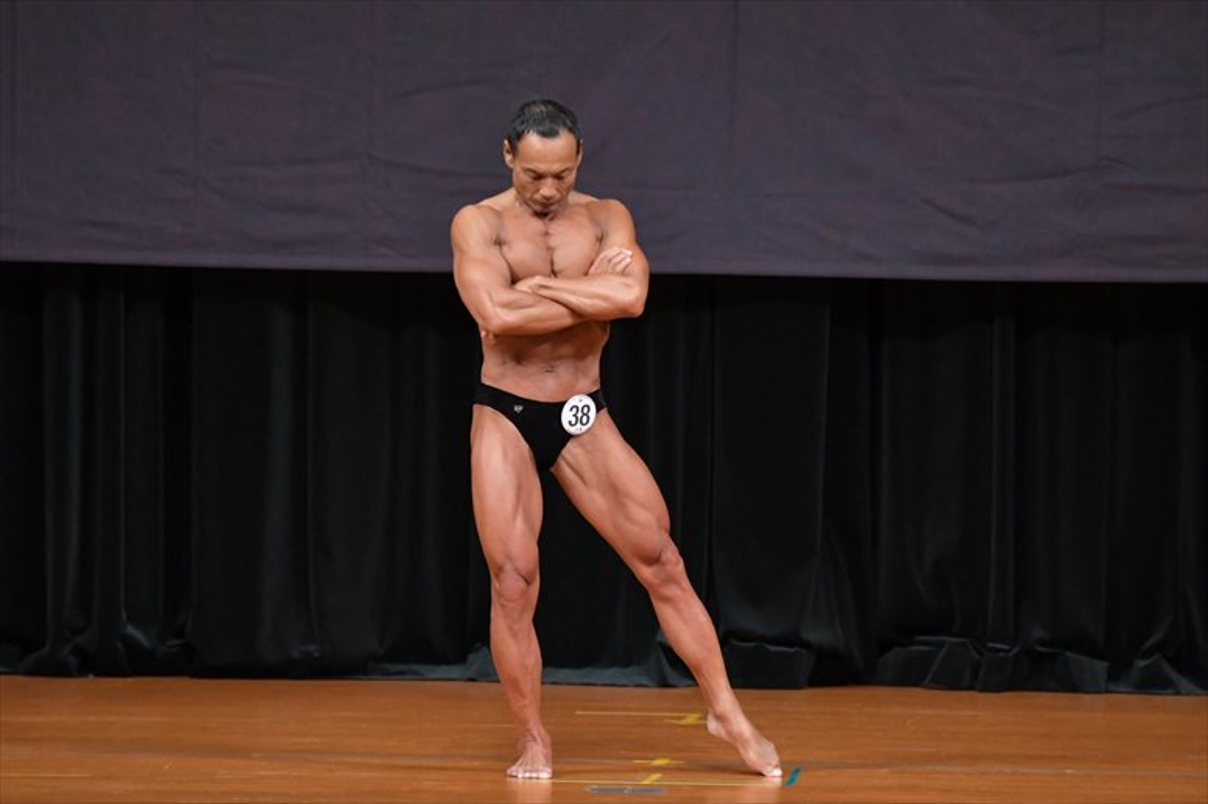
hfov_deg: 6.9
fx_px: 10062
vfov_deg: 4.6
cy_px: 402
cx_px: 604
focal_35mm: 300
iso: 5000
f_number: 5.6
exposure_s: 1/400
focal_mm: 200
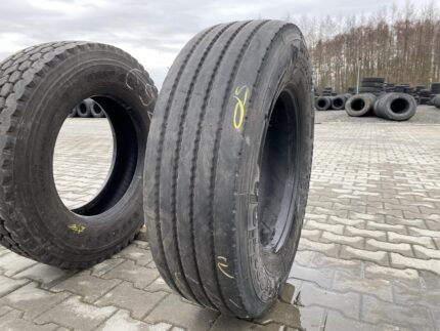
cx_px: 220
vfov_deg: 53.1
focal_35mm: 26
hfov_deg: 67.3
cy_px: 166
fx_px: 331
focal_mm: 4.25
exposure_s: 1/122
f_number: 1.8
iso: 50
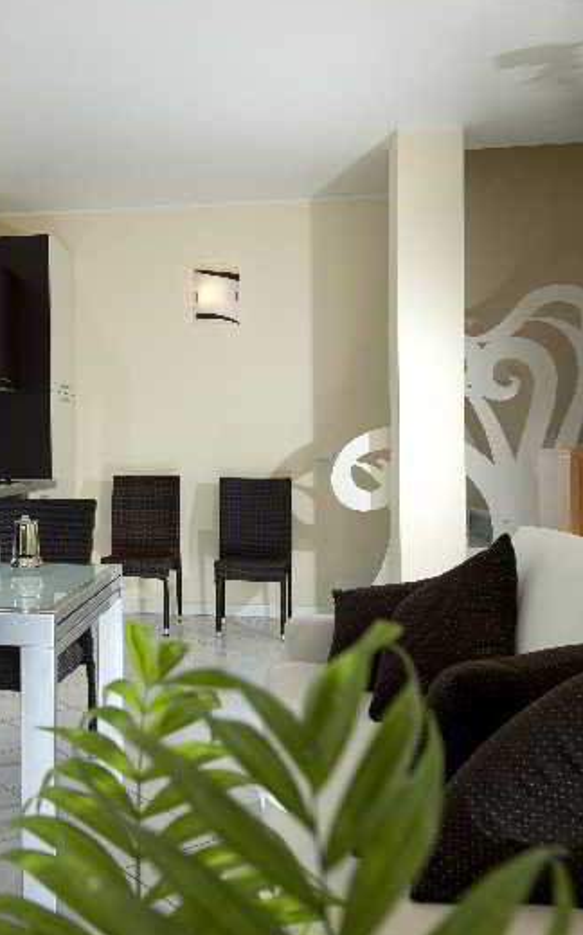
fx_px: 840
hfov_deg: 35.6
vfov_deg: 58.2
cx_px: 40
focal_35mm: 33
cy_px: 471
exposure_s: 1/200
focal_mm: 21
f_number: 6.3
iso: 100
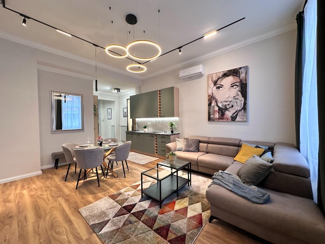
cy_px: 122
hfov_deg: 102.1
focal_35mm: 14
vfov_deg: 85.7
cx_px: 162
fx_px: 131
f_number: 2.2
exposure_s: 1/50
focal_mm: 2.22
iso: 160
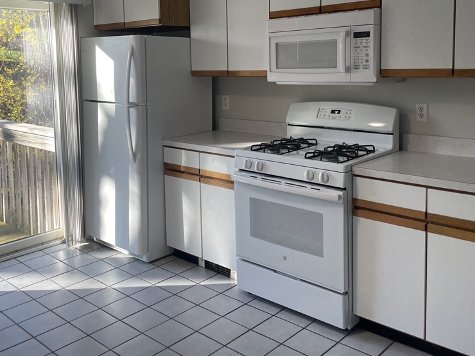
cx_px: 208
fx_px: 494
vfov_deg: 39.2
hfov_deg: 51.2
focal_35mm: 36
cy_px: 119
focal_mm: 4.2
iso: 32
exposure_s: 1/123
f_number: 1.6
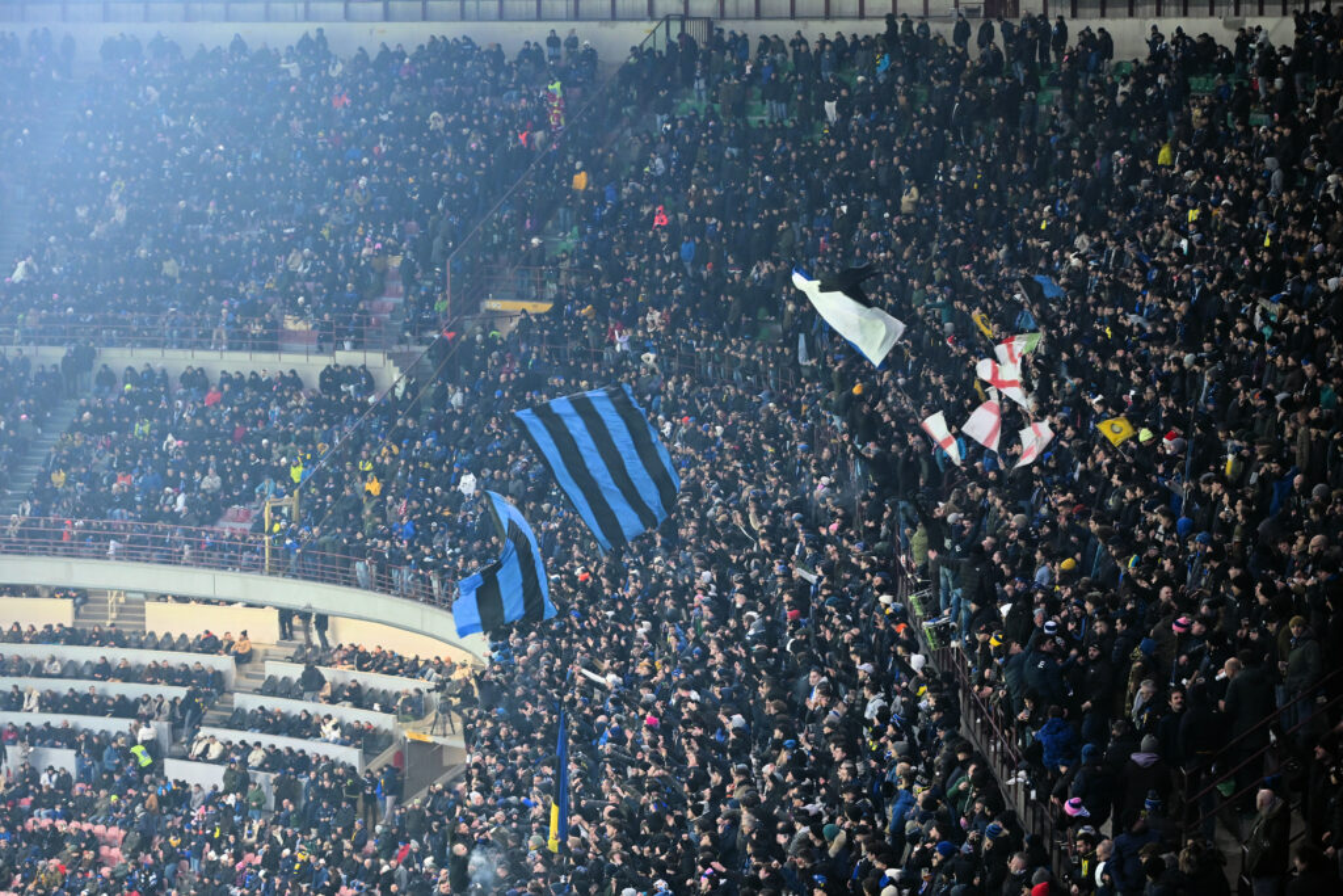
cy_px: 448
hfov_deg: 17.1
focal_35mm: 120
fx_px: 4477
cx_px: 672
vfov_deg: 11.4
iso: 1600
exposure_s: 1/86
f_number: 4
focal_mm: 120
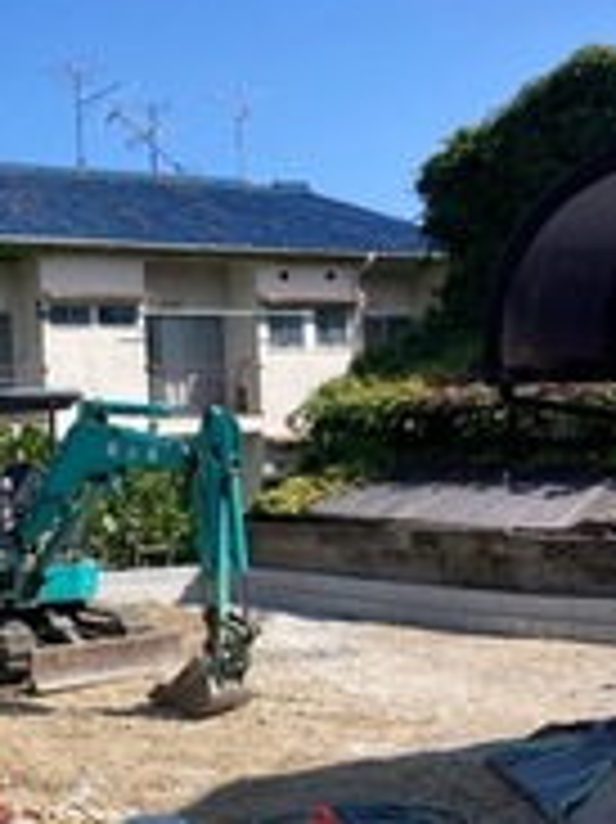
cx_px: 67
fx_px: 1307
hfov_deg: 25.7
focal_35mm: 55
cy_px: 495
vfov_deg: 34.8
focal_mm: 3.99
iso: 20
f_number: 1.8
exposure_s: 1/1869
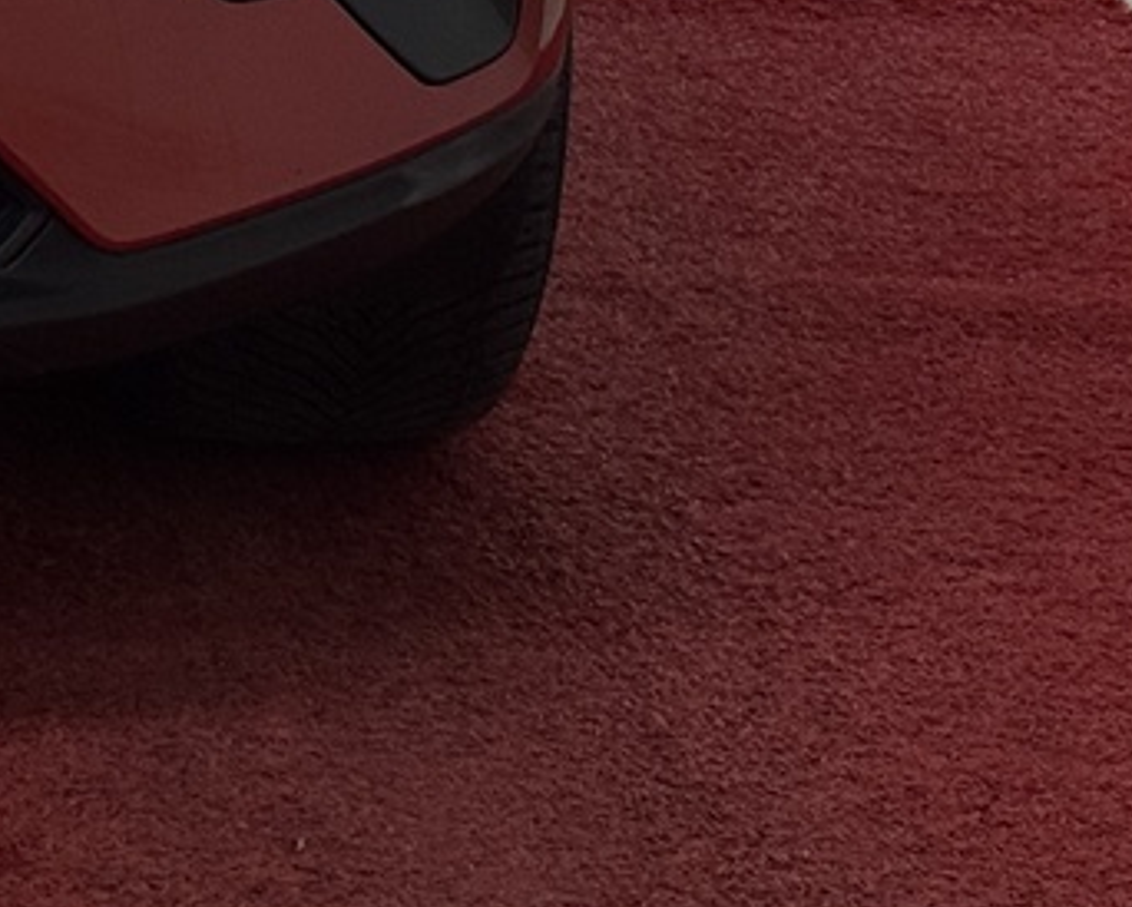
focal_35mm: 197
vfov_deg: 7.6
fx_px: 6604
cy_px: -804
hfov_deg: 9.3
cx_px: -937
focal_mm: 6.76
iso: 50
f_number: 1.78
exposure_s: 1/58
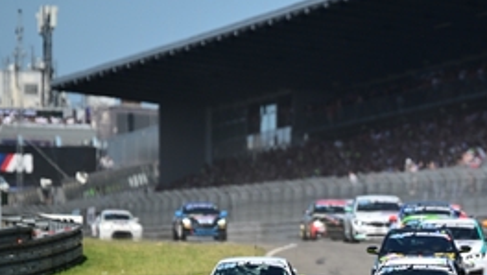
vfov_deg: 1.9
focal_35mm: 642
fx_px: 8297
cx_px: 540
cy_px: 301
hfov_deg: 3.4
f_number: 2.8
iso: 160
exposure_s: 1/4000
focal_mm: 270
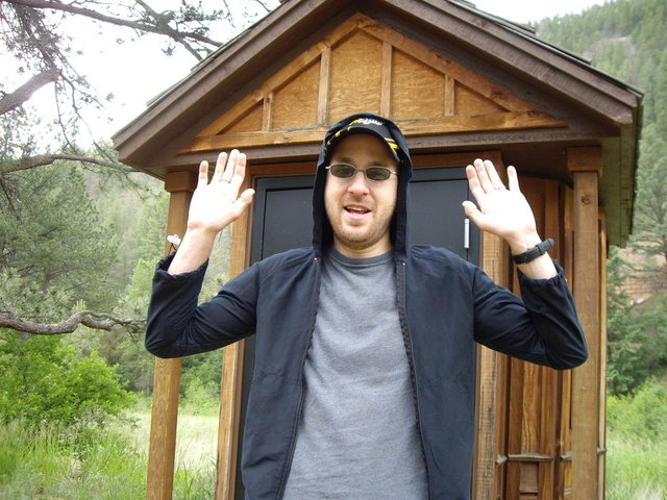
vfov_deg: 37.7
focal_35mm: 38
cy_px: 250
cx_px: 334
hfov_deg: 49.0
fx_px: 732
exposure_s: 1/60
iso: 100
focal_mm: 6.2
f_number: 2.7
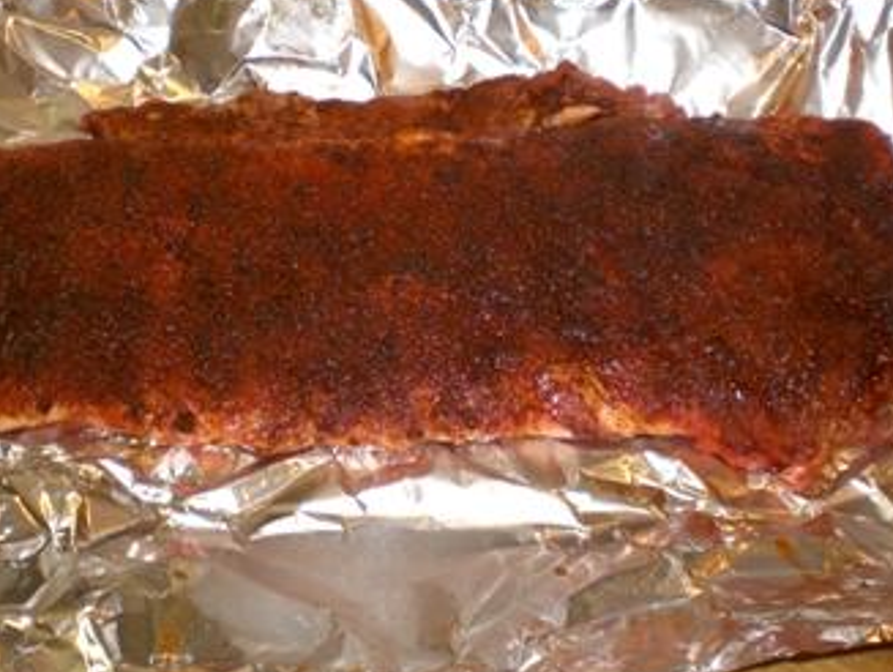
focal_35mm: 52
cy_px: 249
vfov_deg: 28.0
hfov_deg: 36.7
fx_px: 1343
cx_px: 385
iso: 100
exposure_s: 1/60
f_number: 3.1
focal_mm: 6.3
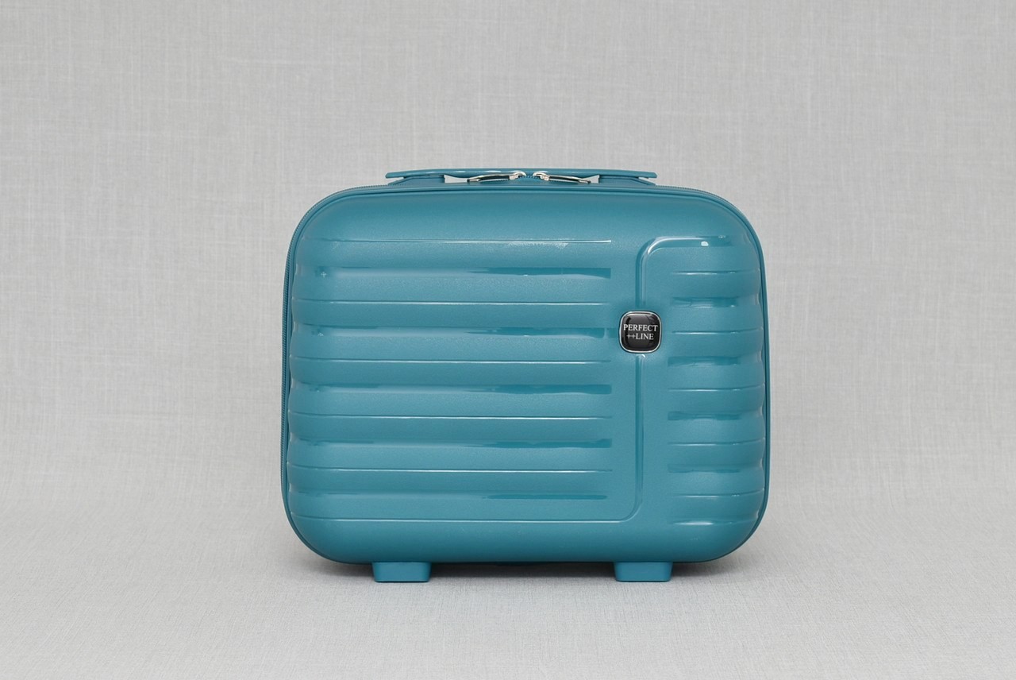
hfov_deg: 24.6
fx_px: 2330
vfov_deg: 16.6
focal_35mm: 82
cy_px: 340
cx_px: 508
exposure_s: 1/60
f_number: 5.6
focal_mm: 55
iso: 100
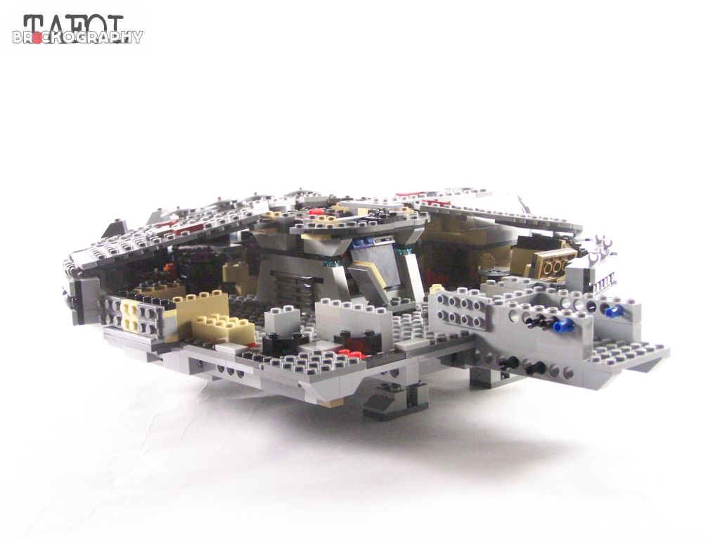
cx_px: 360
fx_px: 1165
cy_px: 270
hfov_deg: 34.3
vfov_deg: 26.1
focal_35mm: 56
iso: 400
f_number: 3.1
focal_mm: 9.3
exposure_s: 1/45
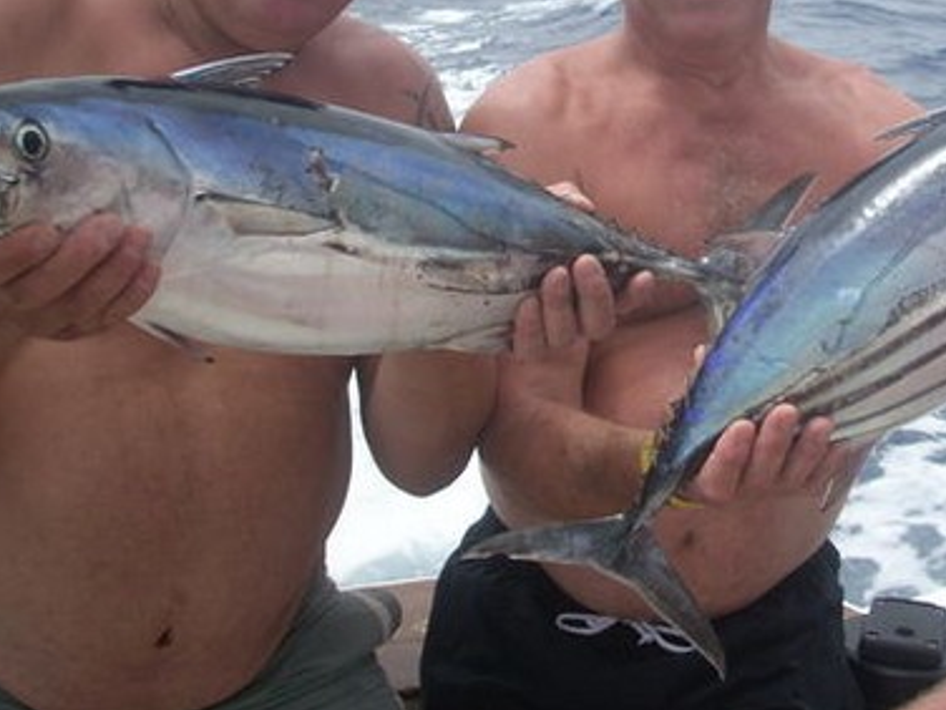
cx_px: 672
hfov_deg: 30.8
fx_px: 1694
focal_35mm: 62
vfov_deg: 23.3
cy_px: 136
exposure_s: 1/239
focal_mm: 6.2
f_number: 5.6
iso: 64
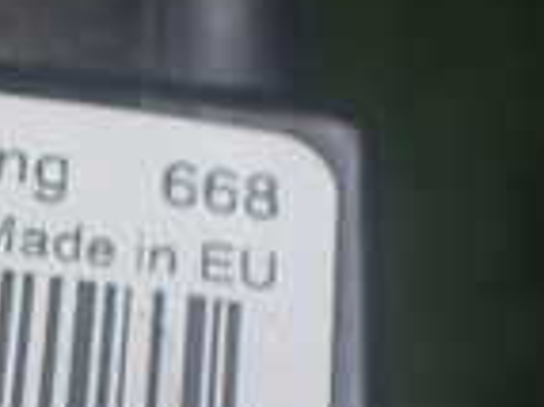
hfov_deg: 14.4
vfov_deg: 11.4
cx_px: -331
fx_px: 1978
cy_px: 559
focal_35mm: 126
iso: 100
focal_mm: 5.4
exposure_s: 1/125
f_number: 2.3
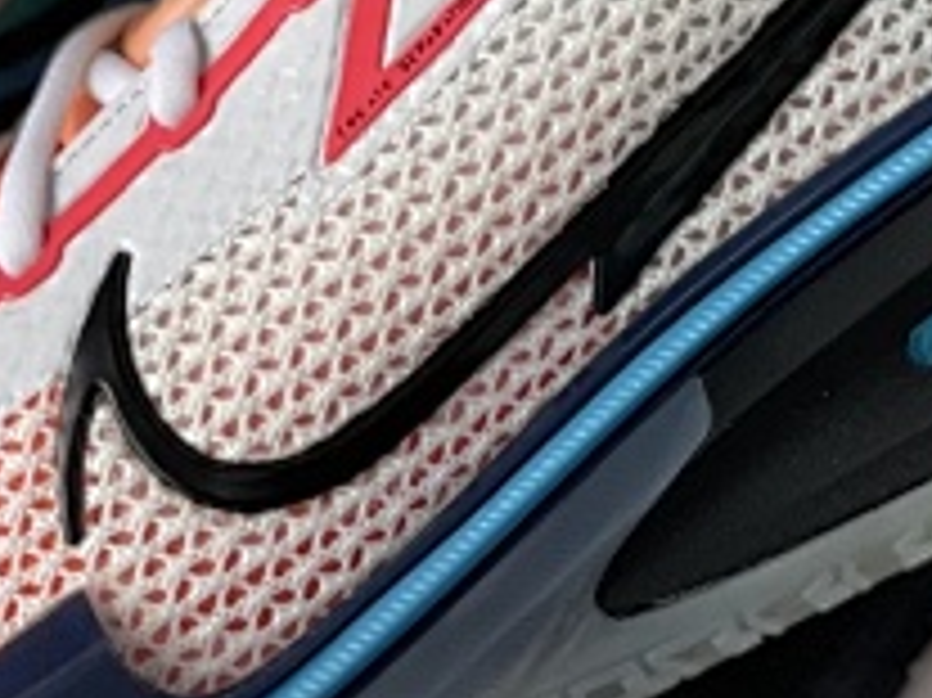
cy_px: -167
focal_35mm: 247
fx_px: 6646
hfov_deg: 8.0
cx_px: 207
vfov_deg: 6.0
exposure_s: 1/121
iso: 100
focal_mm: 7.5
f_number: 2.2
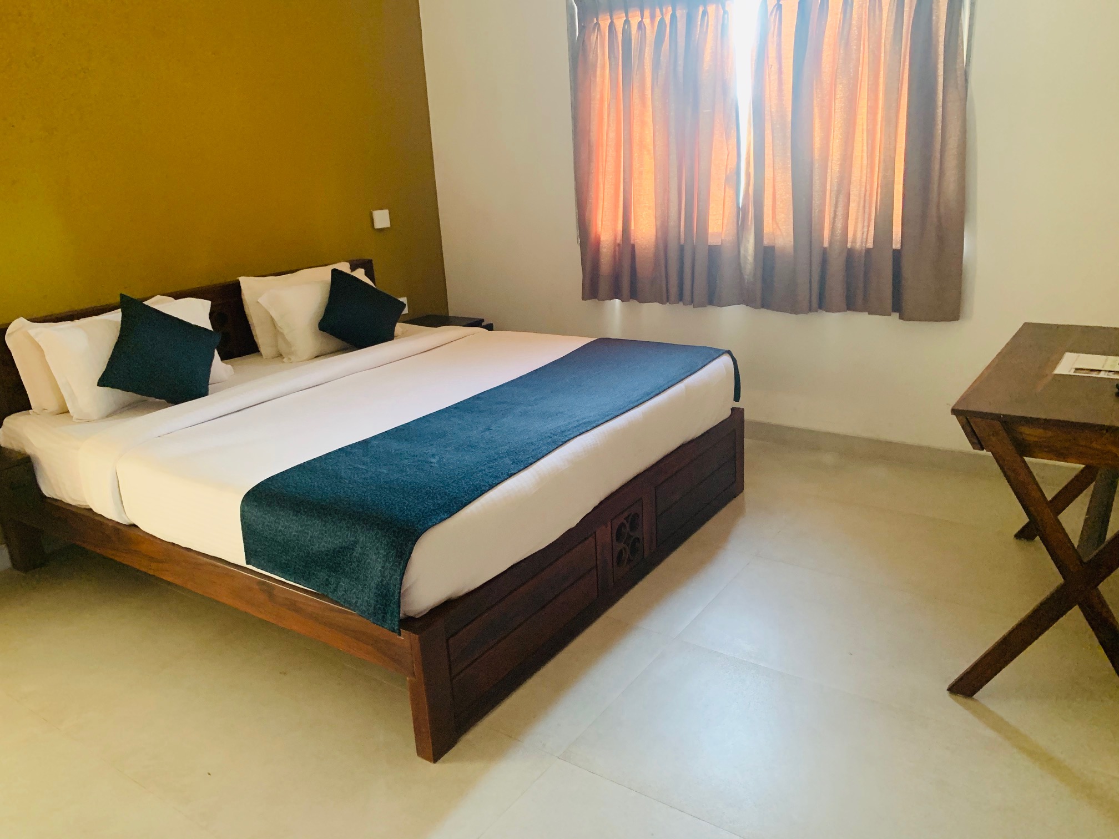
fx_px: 840
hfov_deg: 67.3
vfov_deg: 53.1
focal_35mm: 26
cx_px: 560
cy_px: 420
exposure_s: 1/43
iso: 400
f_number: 1.8
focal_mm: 4.25
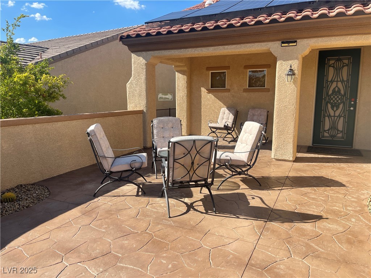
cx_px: 186
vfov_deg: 53.1
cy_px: 139
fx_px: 279
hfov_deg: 67.3
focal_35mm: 26
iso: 32
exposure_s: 1/2433
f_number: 1.6
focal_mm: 5.1
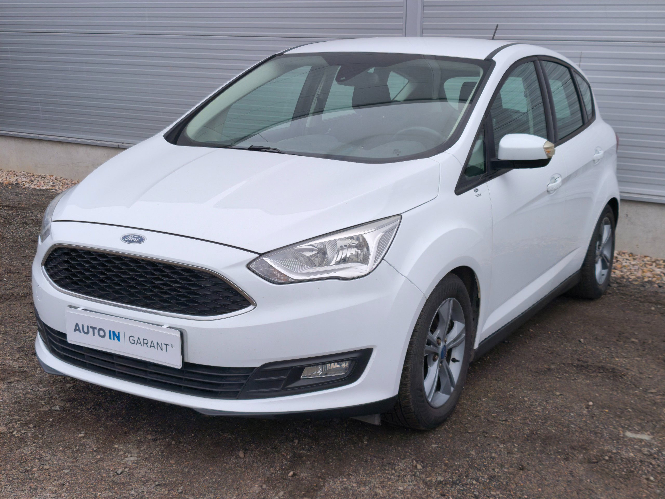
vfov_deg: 31.5
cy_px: 250
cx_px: 332
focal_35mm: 46
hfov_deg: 41.2
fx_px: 884
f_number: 1.6
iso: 50
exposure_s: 1/461
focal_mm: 6.57
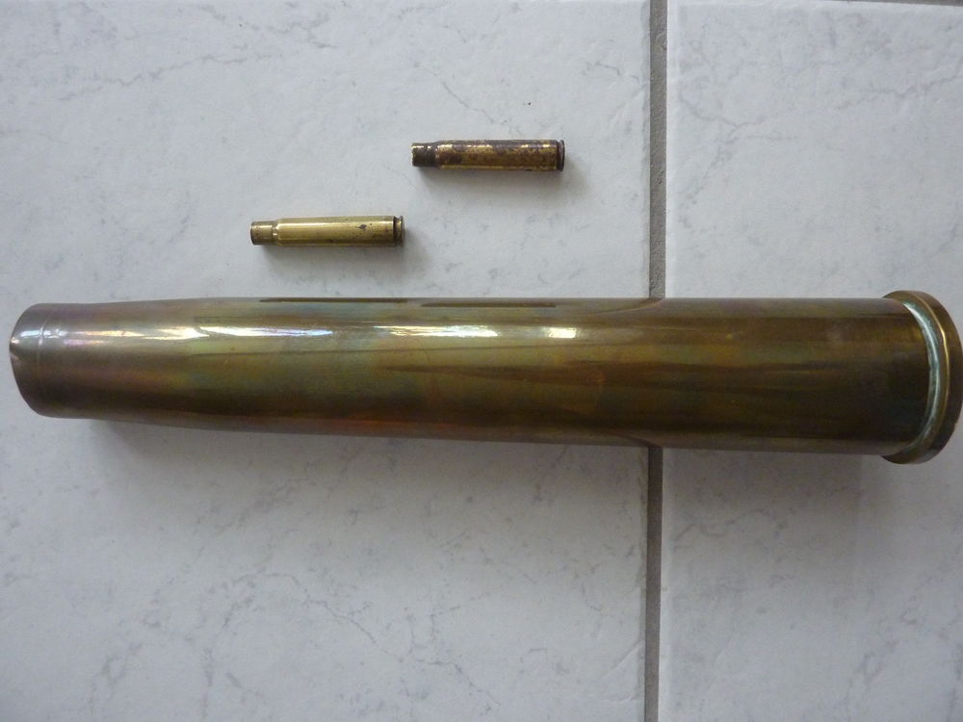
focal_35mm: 25
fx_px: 695
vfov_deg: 54.9
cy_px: 361
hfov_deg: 69.4
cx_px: 482
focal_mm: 4.1
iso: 400
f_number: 3.3
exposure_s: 1/15
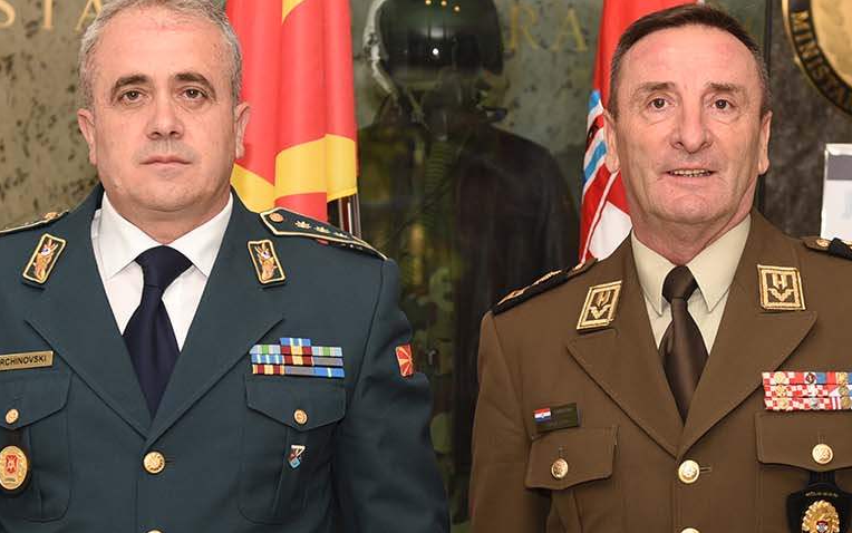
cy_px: 382
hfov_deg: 21.6
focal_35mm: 96
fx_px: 2230
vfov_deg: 13.6
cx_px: 429
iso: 200
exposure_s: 1/200
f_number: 2.8
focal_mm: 40
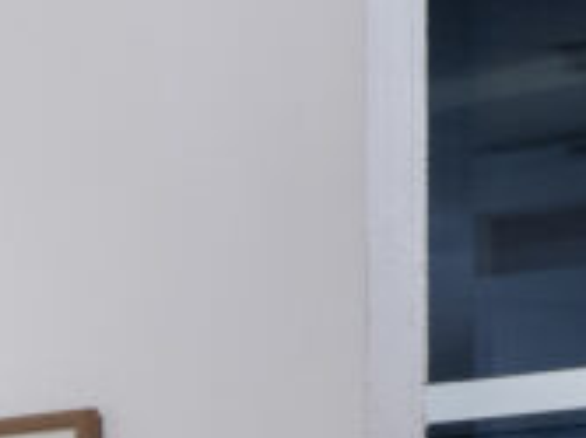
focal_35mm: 209
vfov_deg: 7.0
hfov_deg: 8.1
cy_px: 634
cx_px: -1193
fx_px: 3536
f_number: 6.3
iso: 200
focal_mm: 17
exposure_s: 1/8
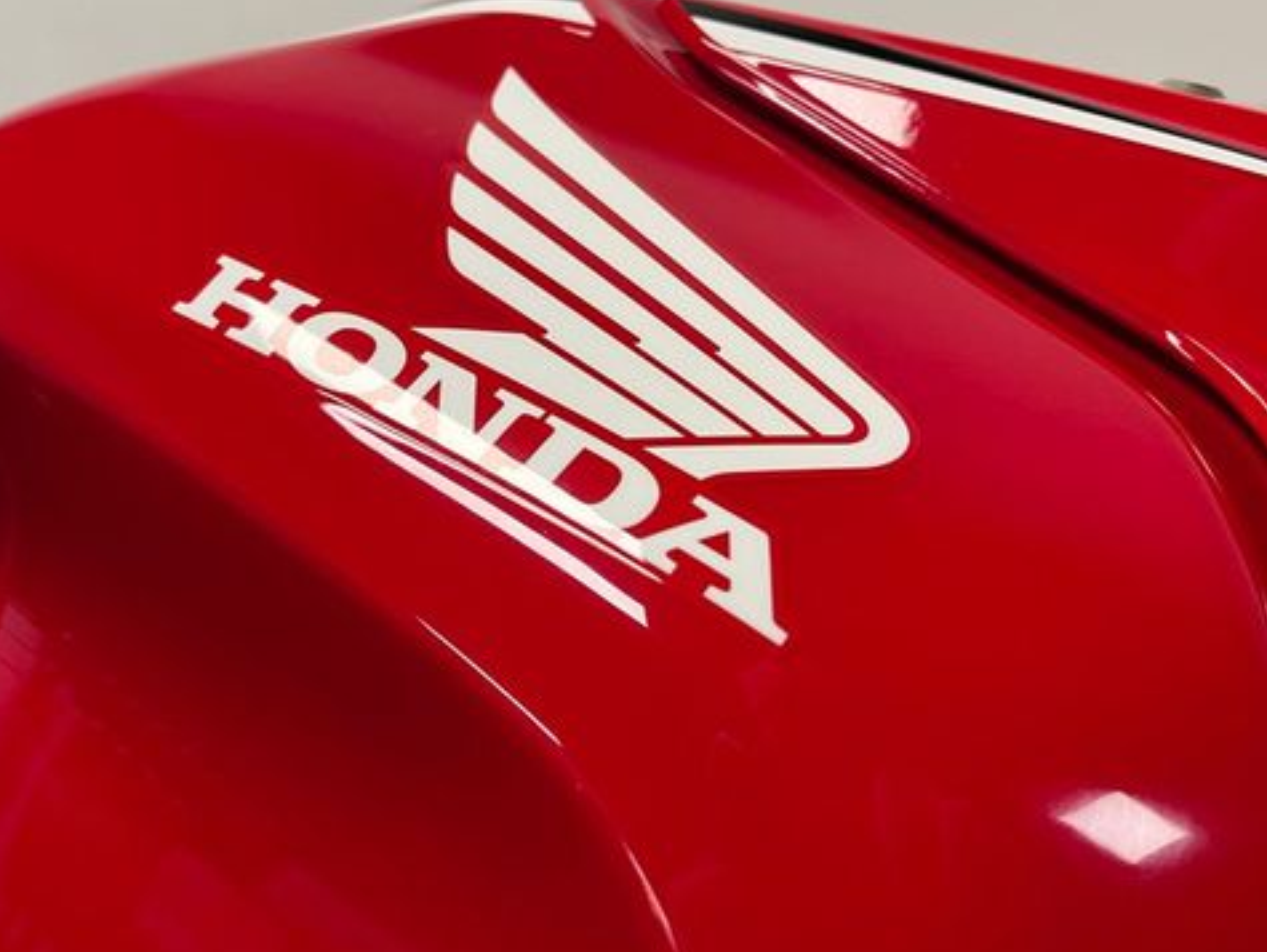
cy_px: 373
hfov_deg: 52.2
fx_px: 1282
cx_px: 501
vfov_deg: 40.5
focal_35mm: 35
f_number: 1.6
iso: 64
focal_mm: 5.1
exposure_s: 1/50
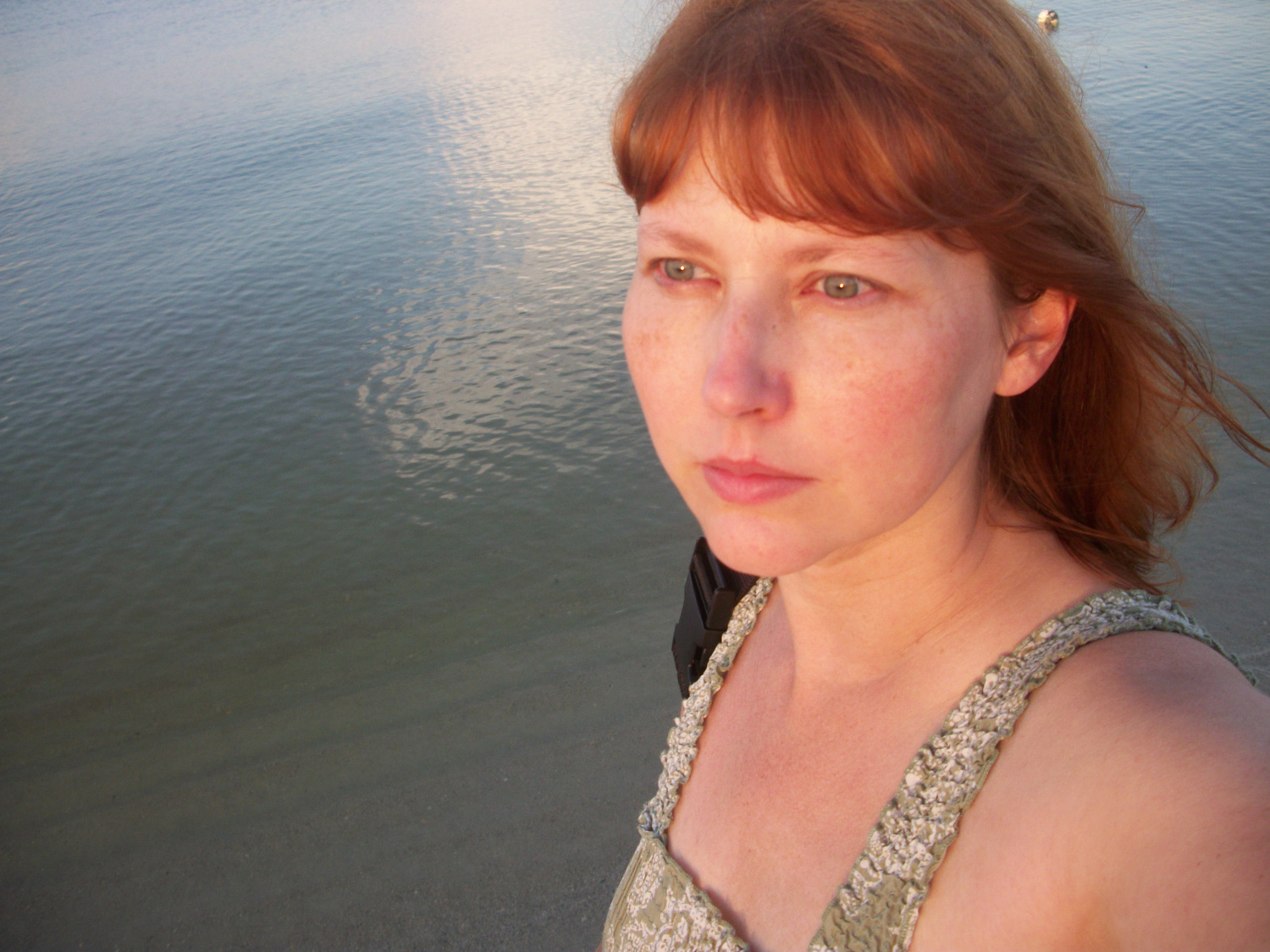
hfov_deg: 52.6
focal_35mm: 35
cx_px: 635
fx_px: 1284
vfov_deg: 40.7
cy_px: 476
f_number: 3.1
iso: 80
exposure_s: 1/200
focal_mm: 6.3
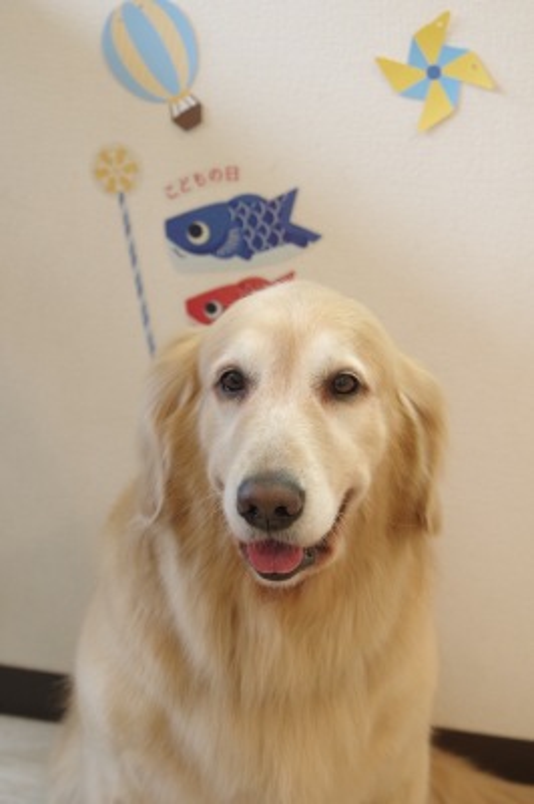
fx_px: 1270
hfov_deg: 23.7
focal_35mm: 57
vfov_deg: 35.1
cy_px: 402
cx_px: 267
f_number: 4.5
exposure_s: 1/80
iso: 1600
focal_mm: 38
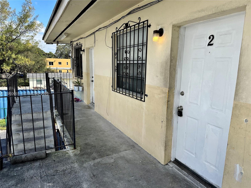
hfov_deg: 71.6
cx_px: 126
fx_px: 174
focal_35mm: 24
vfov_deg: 56.8
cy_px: 94
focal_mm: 6.86
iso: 80
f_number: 1.78
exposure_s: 1/2809
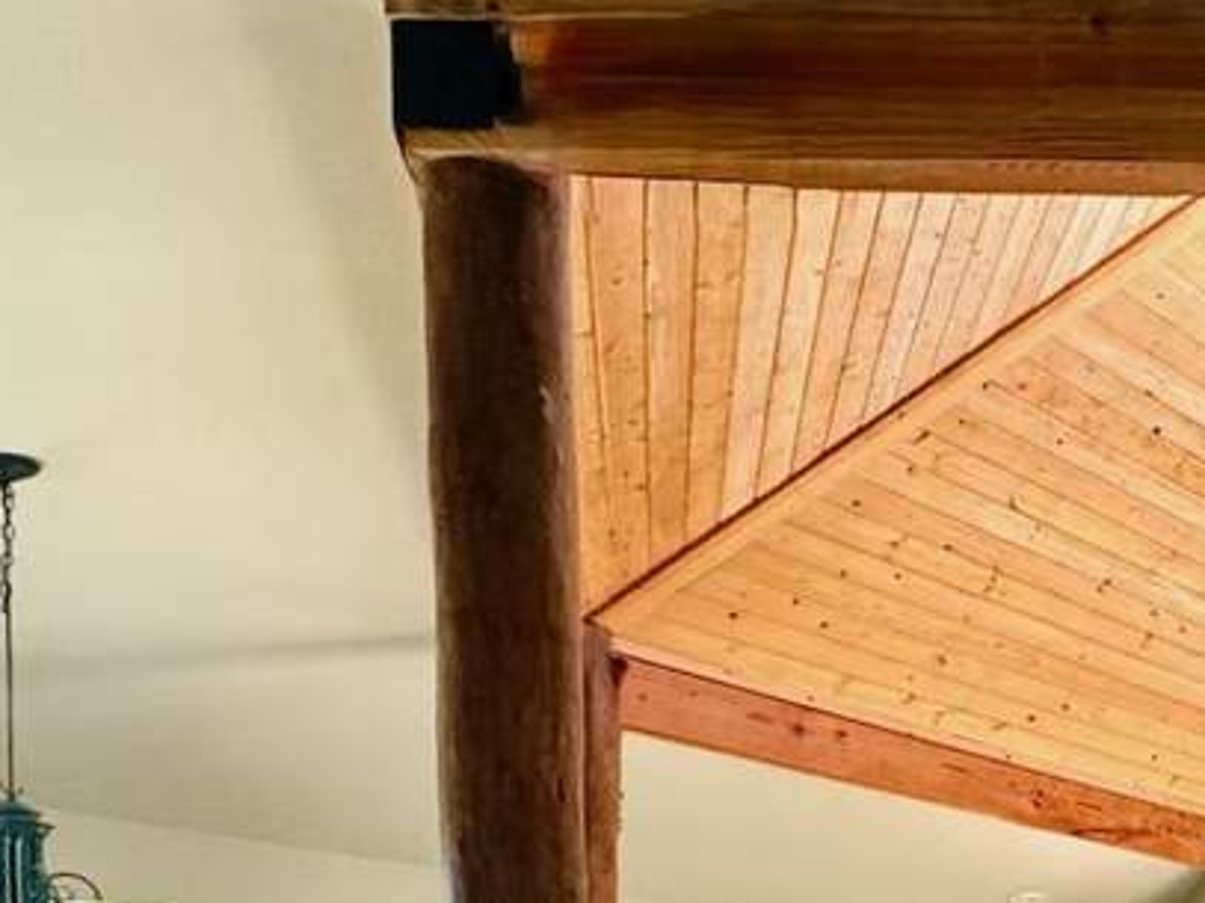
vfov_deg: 27.0
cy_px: 1205
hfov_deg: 31.8
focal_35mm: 44
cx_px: 1599
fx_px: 1531
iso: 200
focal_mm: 2.22
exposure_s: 1/99
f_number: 2.2
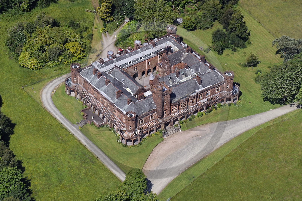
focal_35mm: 200
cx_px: 151
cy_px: 100
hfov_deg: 10.3
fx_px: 1677
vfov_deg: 6.9
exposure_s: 1/800
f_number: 7.1
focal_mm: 200
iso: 200
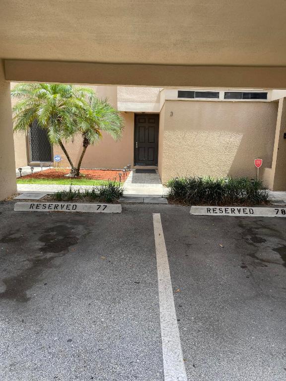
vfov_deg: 67.3
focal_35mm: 26
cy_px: 190
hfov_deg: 53.1
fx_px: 286
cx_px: 143
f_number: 1.6
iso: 32
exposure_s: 1/903
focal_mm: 4.2
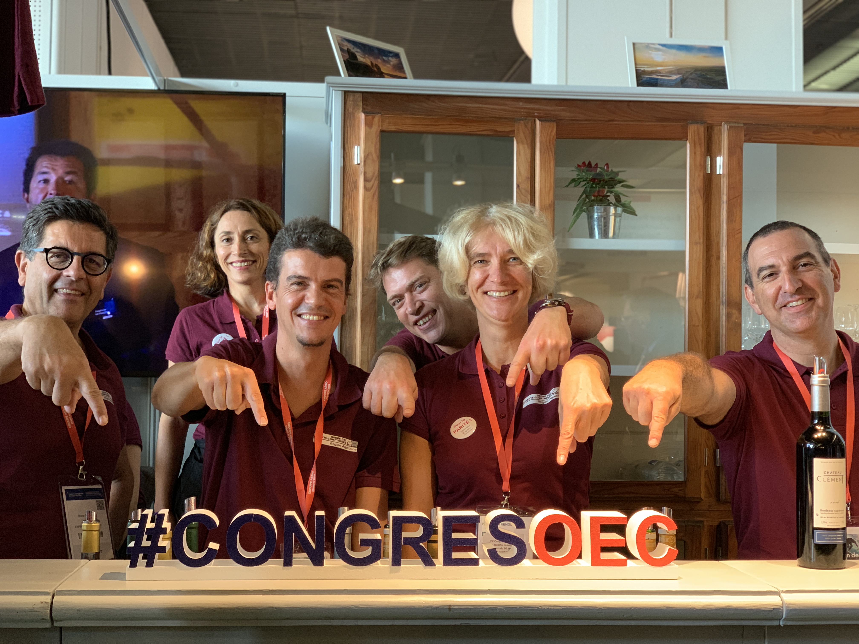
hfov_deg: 36.8
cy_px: 322
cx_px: 430
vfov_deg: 28.0
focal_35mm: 52
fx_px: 1290
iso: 200
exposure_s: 1/50
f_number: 2.4
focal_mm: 6
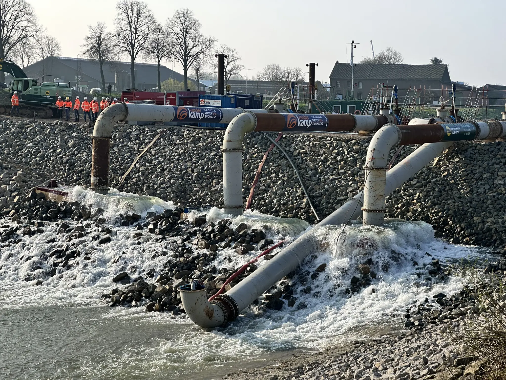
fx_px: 1126
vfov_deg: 19.1
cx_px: 253
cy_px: 190
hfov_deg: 25.3
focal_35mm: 77
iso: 32
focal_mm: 9
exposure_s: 1/769
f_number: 2.8
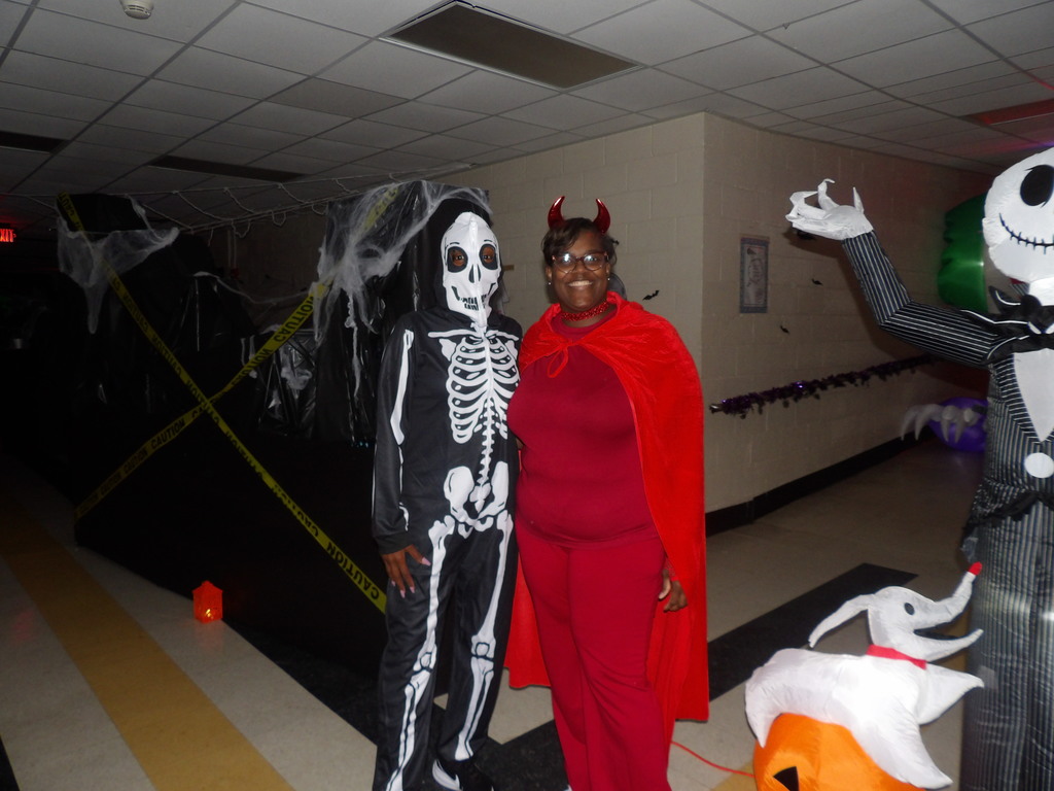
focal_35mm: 24
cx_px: 527
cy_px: 396
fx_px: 731
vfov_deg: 56.8
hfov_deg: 71.6
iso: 200
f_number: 2.8
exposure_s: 1/33
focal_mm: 4.3
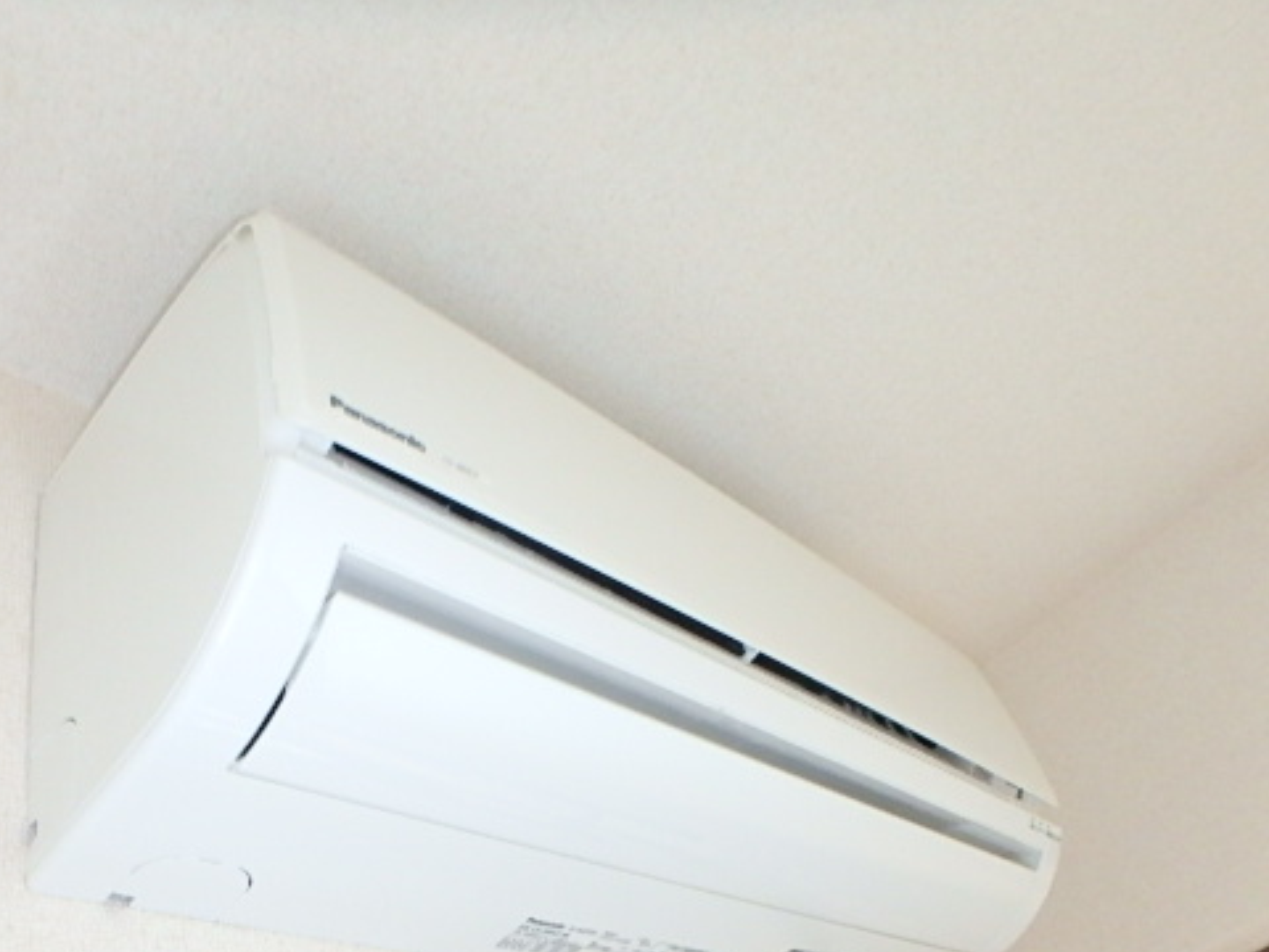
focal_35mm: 28
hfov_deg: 62.9
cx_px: 508
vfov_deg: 48.9
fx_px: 1026
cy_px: 632
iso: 800
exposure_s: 1/15
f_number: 3.5
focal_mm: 3.7
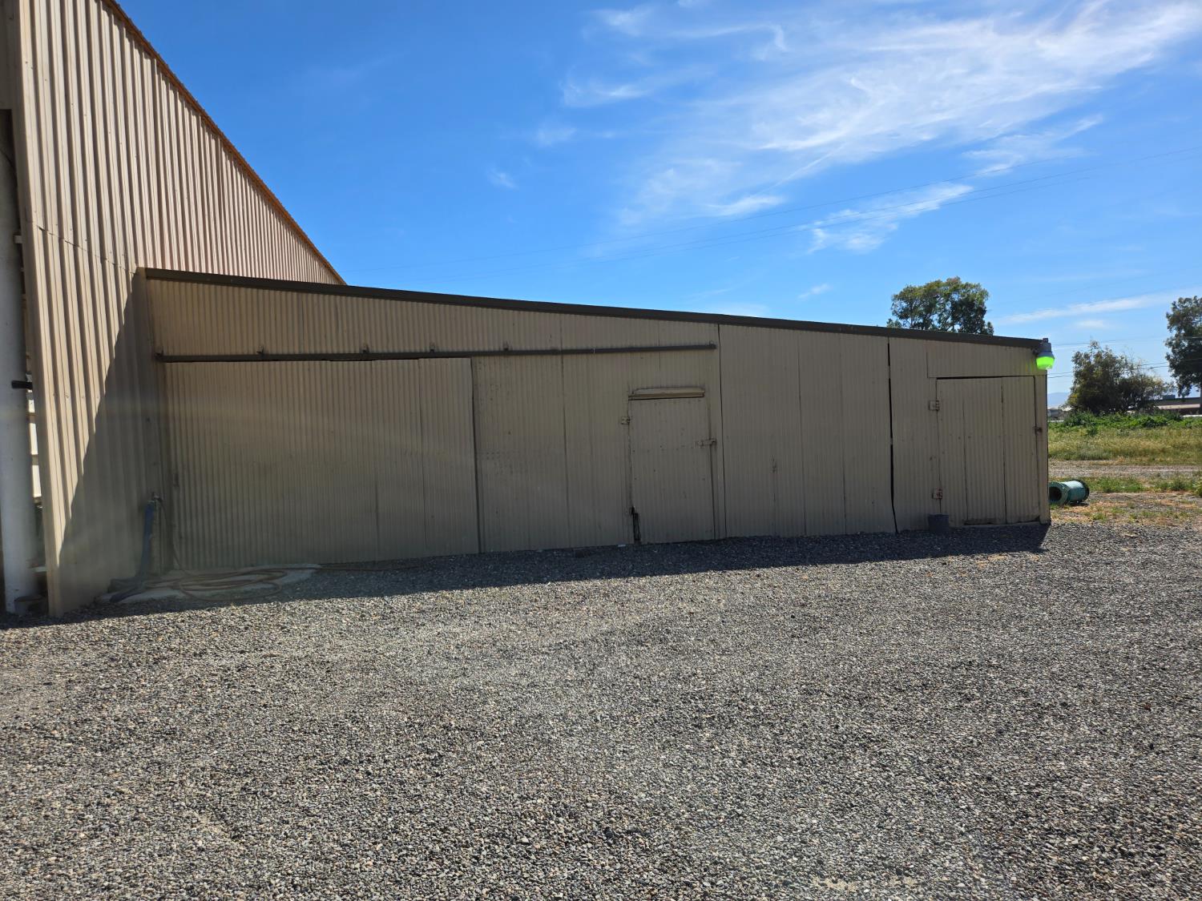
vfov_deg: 58.9
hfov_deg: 73.9
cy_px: 450
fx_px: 799
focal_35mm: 23
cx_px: 601
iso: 25
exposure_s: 1/2333
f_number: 1.8
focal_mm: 5.4
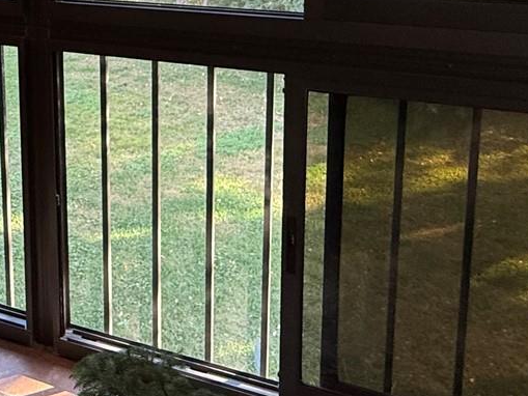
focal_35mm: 44
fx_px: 671
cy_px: -36
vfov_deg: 29.7
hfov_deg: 41.2
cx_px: 111
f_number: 2.2
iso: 250
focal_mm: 2.22
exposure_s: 1/120
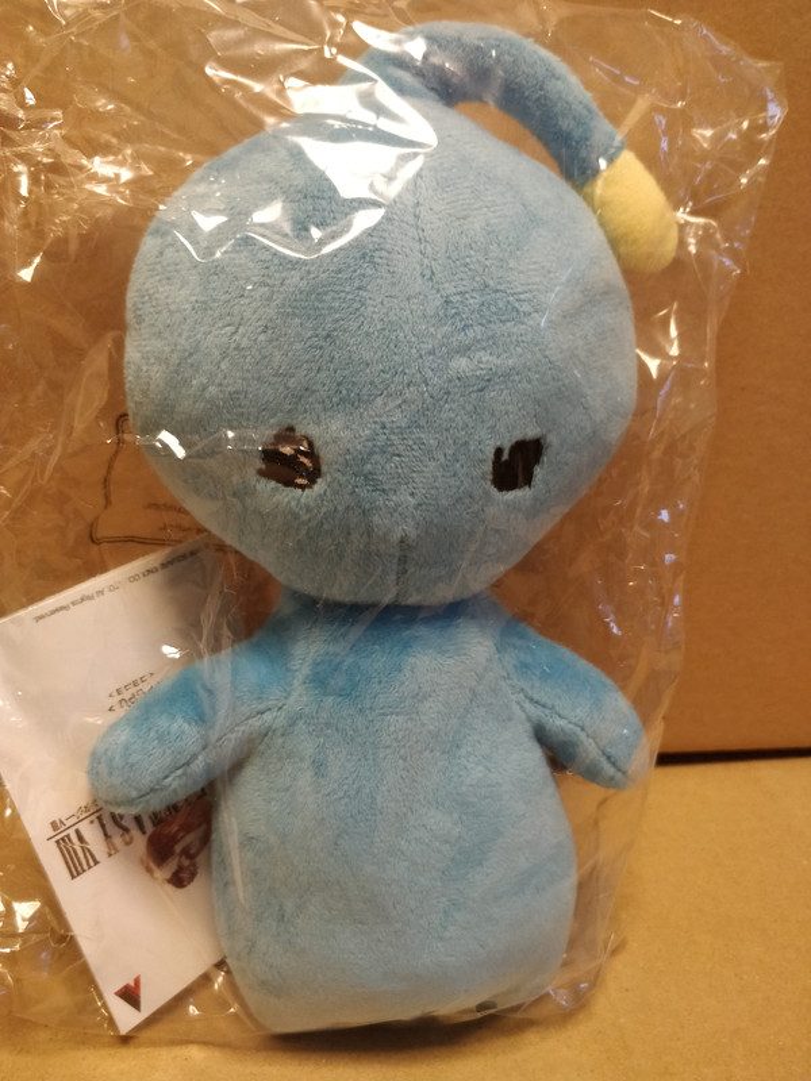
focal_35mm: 24
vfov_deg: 71.6
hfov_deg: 56.8
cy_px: 540
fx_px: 750
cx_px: 406
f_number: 1.7
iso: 1000
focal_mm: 4.1
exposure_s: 1/50
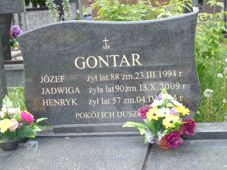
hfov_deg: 27.4
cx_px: 114
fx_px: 466
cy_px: 85
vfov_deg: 20.7
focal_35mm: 71
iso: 80
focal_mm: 13
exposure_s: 1/30
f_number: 4.7
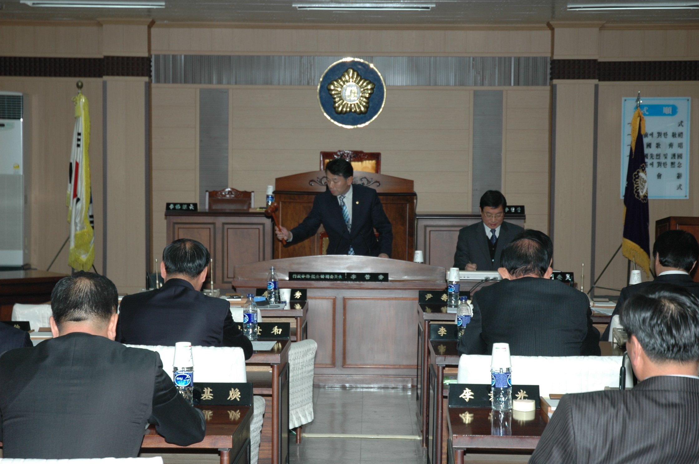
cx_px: 350
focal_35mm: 72
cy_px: 232
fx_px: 1396
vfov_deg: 18.9
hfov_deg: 28.1
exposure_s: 1/60
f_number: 4.5
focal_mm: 48
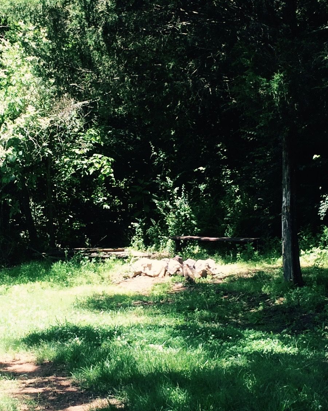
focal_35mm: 82
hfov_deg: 18.7
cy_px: 194
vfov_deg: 23.3
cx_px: 131
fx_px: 995
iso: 32
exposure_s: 1/261
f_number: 2.2
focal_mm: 4.15
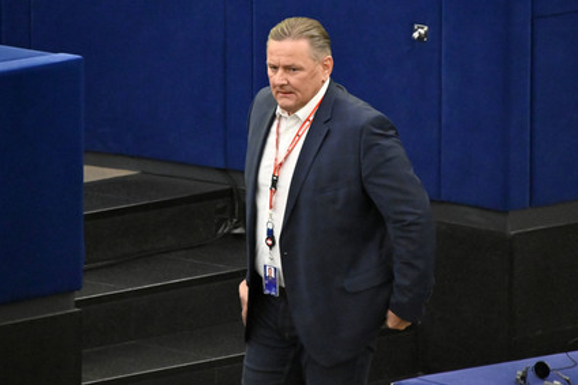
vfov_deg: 2.6
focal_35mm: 530
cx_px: 292
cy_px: 193
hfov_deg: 3.9
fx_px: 8506
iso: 6400
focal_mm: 500
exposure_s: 1/400
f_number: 6.3
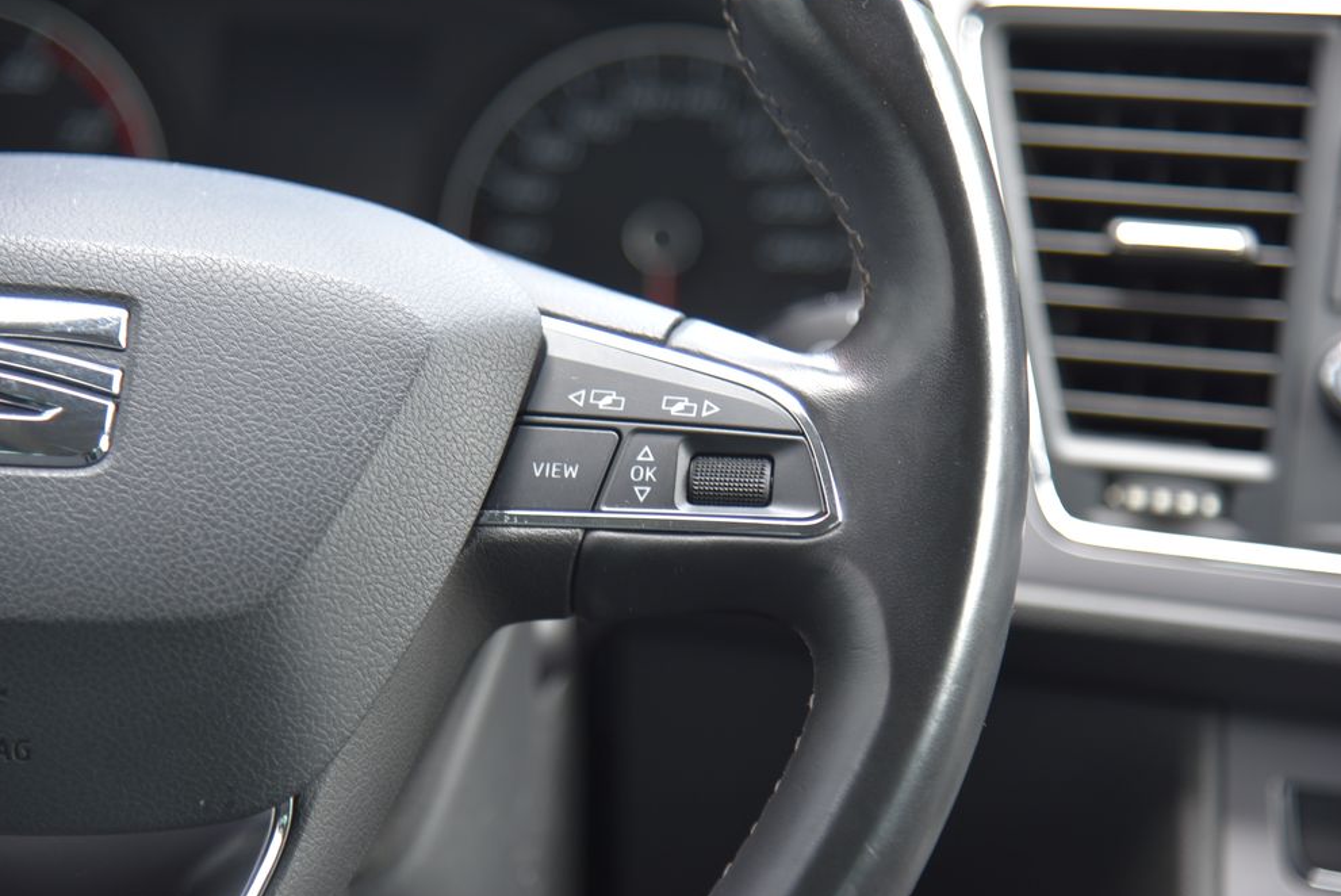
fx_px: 4622
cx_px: 660
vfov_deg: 11.1
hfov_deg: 16.5
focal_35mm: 124
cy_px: 443
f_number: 4
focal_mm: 120
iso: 500
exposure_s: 1/40
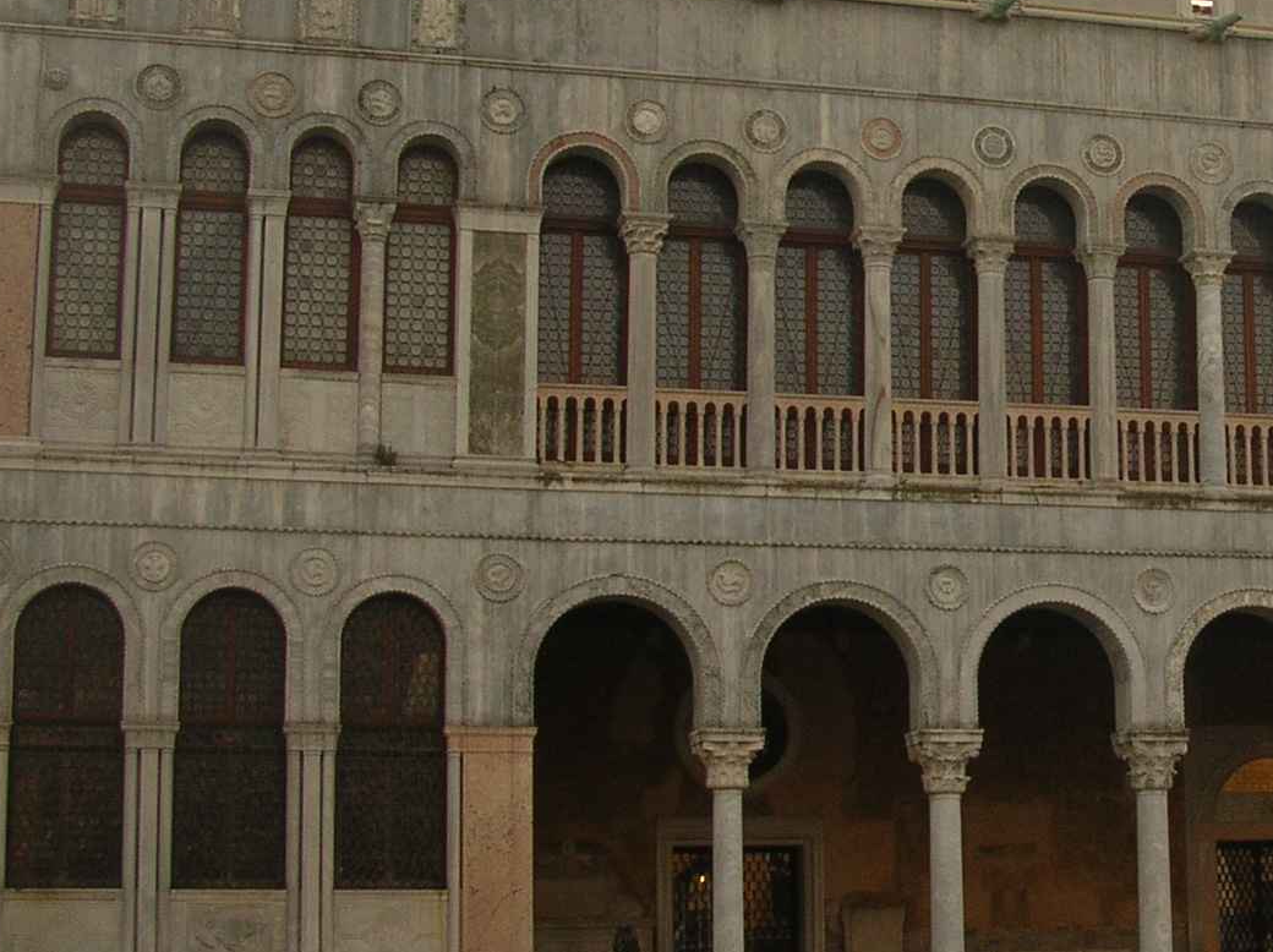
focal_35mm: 77
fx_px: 2829
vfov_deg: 19.1
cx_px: 1302
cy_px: 481
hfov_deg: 24.1
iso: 50
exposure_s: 1/412
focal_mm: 5.8
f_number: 2.8
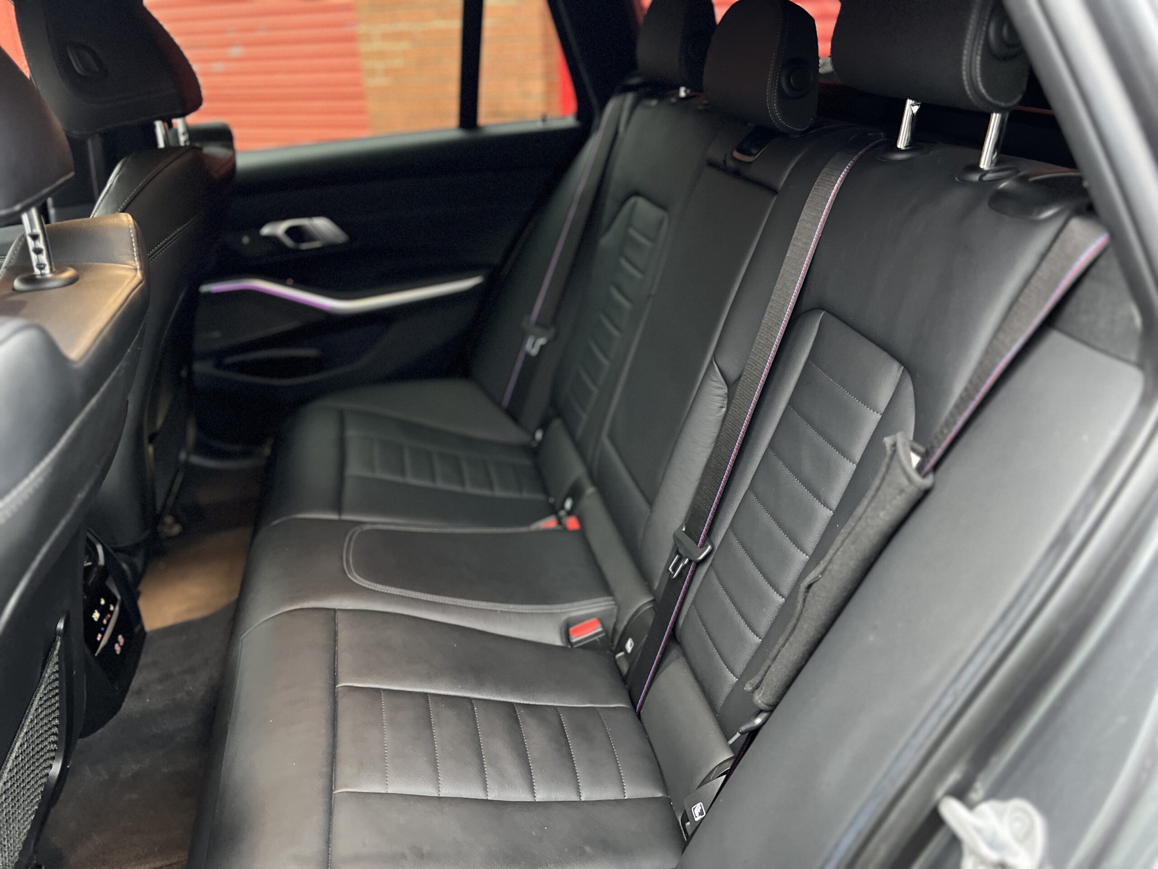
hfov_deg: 67.3
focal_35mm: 26
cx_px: 579
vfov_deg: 53.1
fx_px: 870
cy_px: 434
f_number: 1.5
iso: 640
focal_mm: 5.7
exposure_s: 1/34
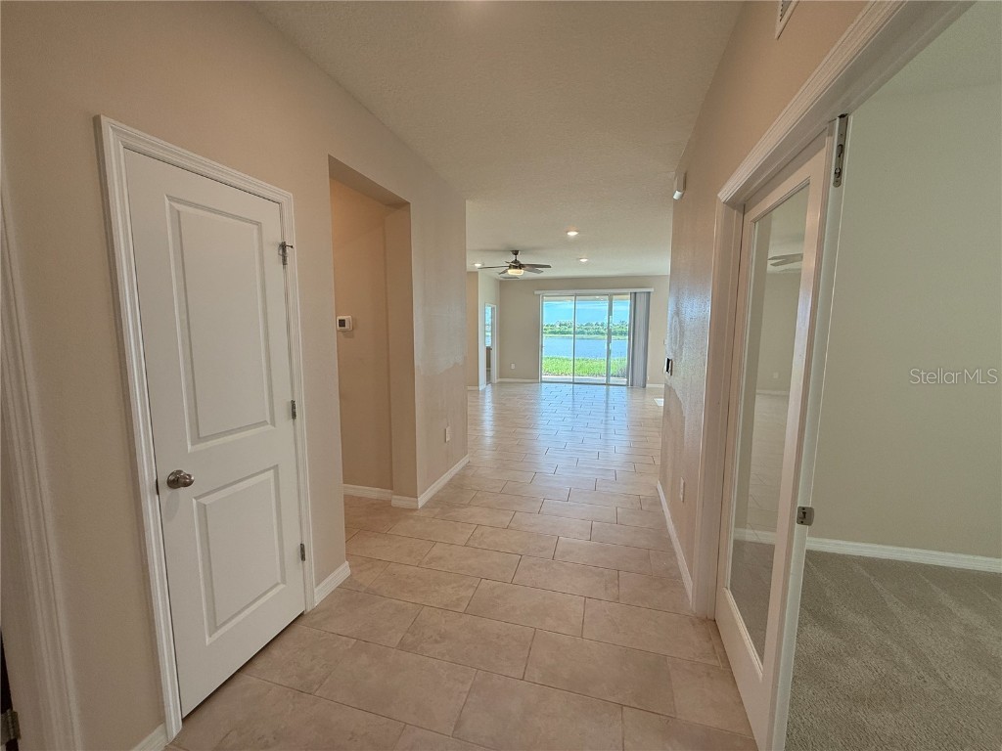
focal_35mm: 14
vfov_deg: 85.7
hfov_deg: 102.1
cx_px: 501
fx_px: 405
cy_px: 376
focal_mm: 2.22
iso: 80
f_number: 2.2
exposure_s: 1/120
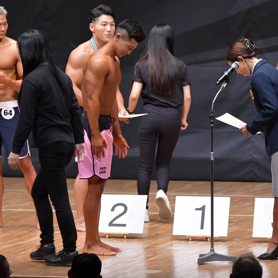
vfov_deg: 5.1
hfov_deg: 5.1
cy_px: 139
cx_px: 147
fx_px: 3144
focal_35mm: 346
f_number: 5.6
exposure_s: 1/400
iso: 8000
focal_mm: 180
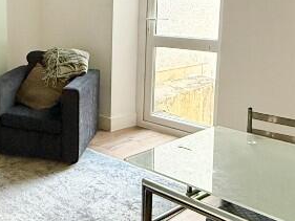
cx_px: 45
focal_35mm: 51
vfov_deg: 28.3
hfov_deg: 35.8
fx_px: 435
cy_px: 62
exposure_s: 1/91
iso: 400
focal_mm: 2.22
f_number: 2.2
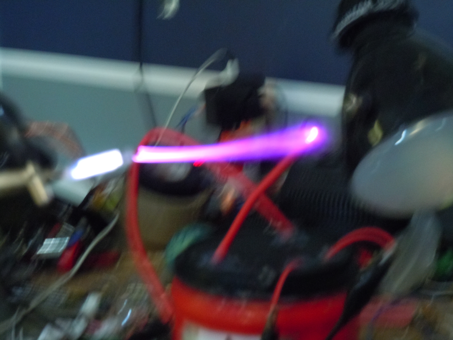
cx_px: 226
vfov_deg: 19.9
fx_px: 968
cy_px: 170
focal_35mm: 74
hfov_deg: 26.3
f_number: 5.2
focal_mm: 13.2
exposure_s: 1
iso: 640
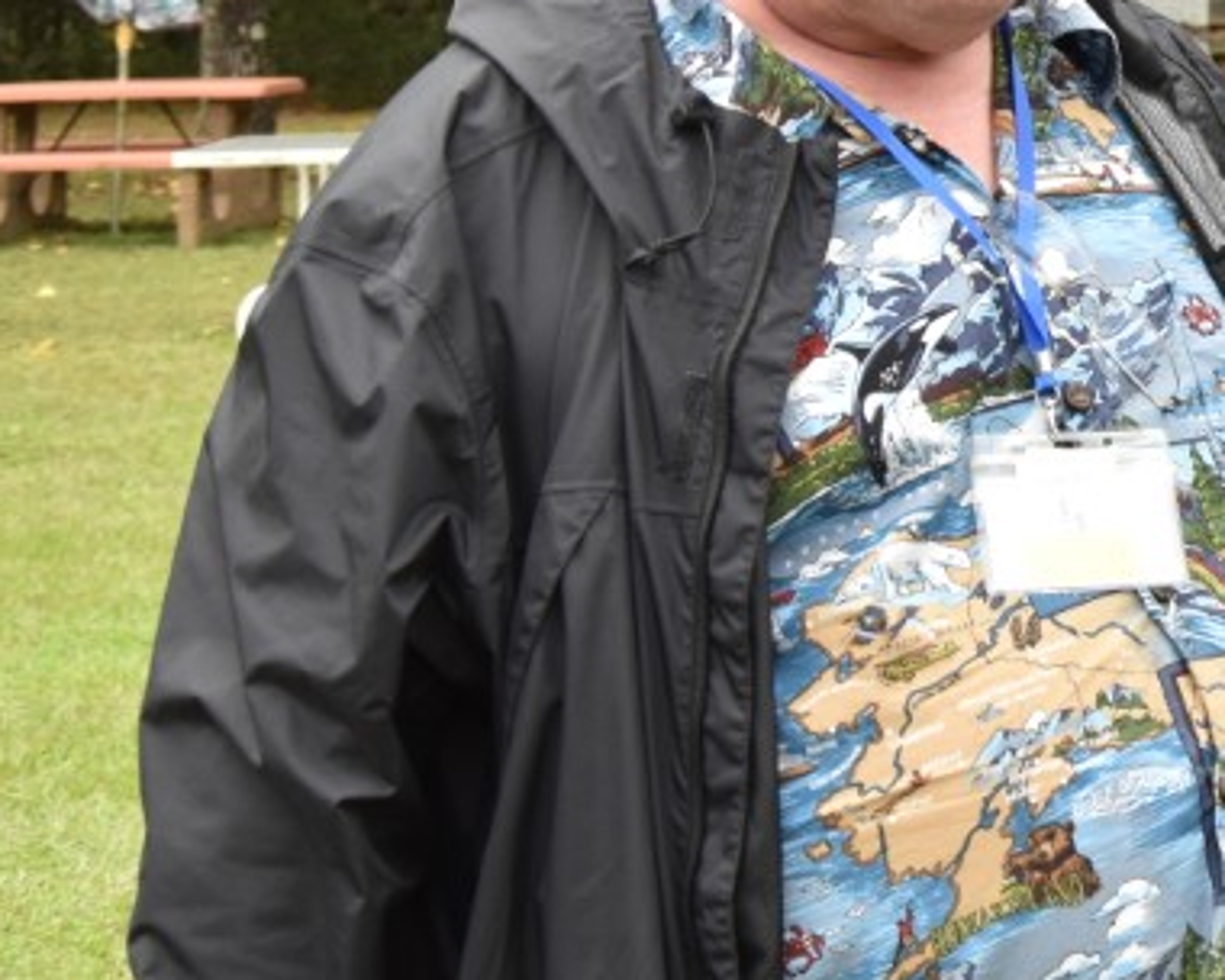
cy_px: -155
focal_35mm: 128
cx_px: 1821
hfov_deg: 14.1
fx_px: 4641
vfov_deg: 11.8
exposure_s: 1/160
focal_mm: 30
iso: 400
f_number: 6.3
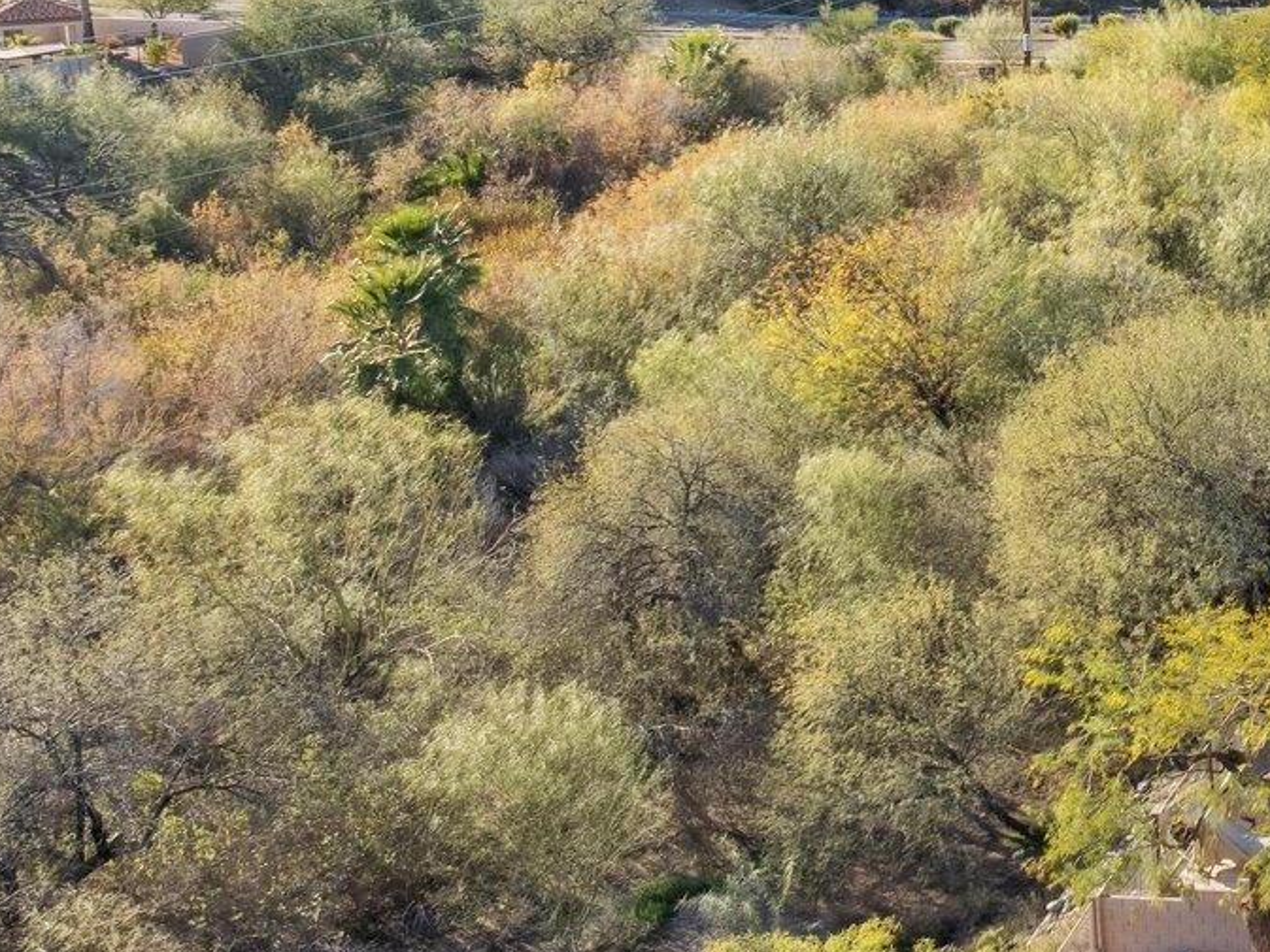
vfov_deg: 20.0
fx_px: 2679
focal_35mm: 73
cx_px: 1561
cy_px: 205
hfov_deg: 24.0
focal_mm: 12.3
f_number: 6.3
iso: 100
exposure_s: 1/400
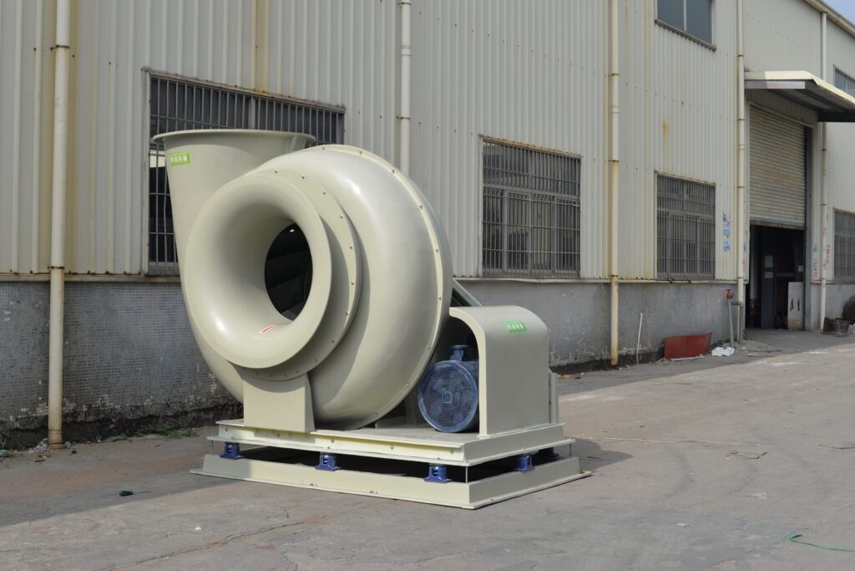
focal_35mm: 50
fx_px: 1188
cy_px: 286
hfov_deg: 39.6
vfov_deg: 27.0
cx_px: 428
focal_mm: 50
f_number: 9
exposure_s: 1/320
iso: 100
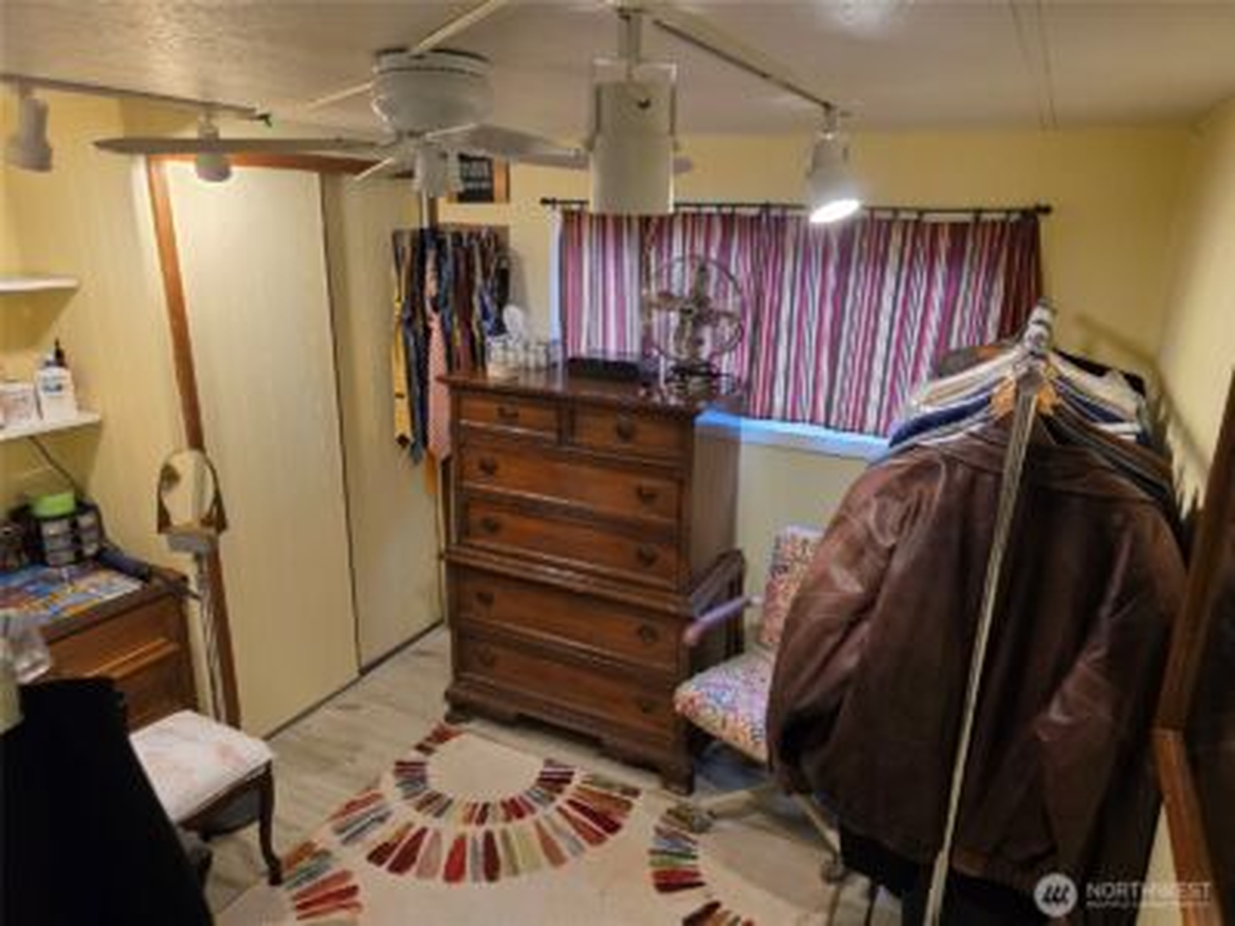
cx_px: 618
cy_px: 463
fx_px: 821
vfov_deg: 58.9
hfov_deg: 73.9
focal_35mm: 23
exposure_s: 1/120
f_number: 1.7
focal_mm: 6.3
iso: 400
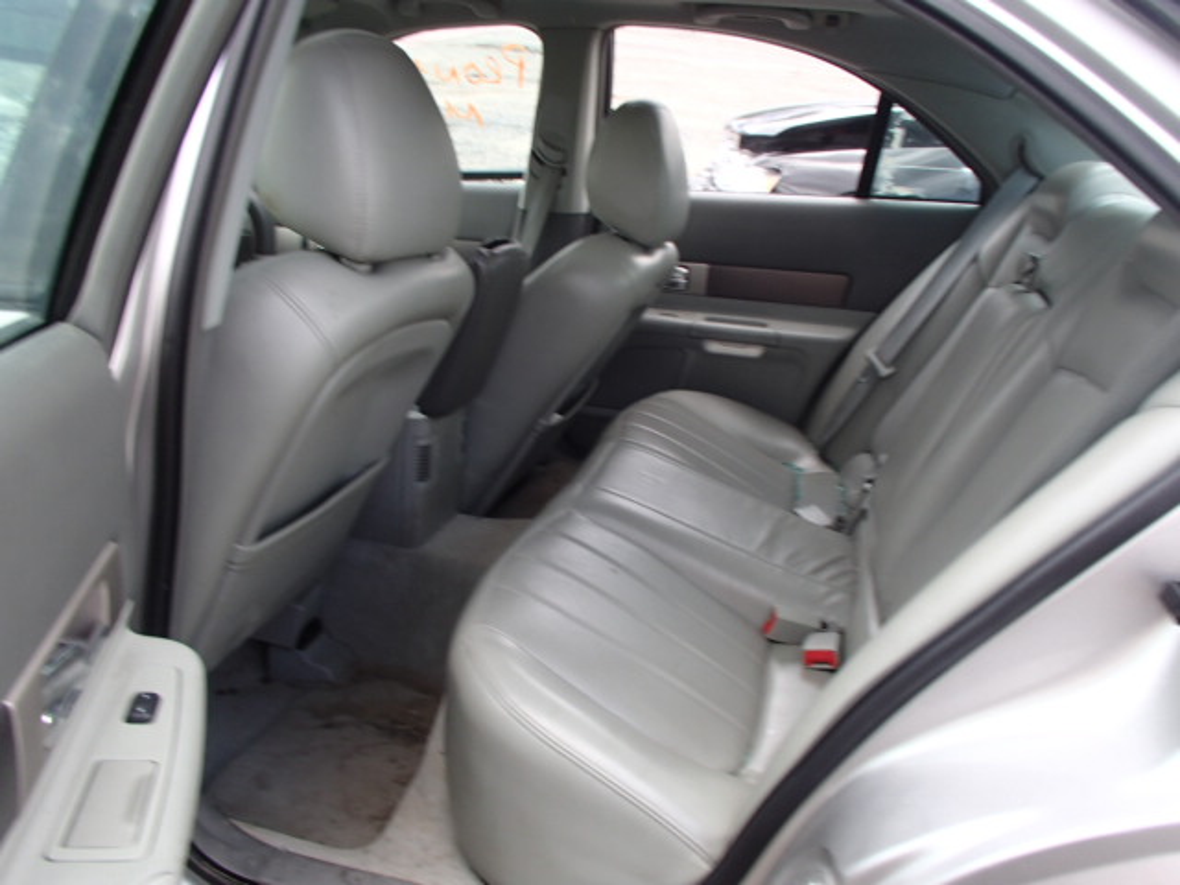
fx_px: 954
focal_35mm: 28
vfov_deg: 49.7
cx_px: 590
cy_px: 442
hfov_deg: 63.4
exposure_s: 1/125
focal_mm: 5
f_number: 3.9
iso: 100
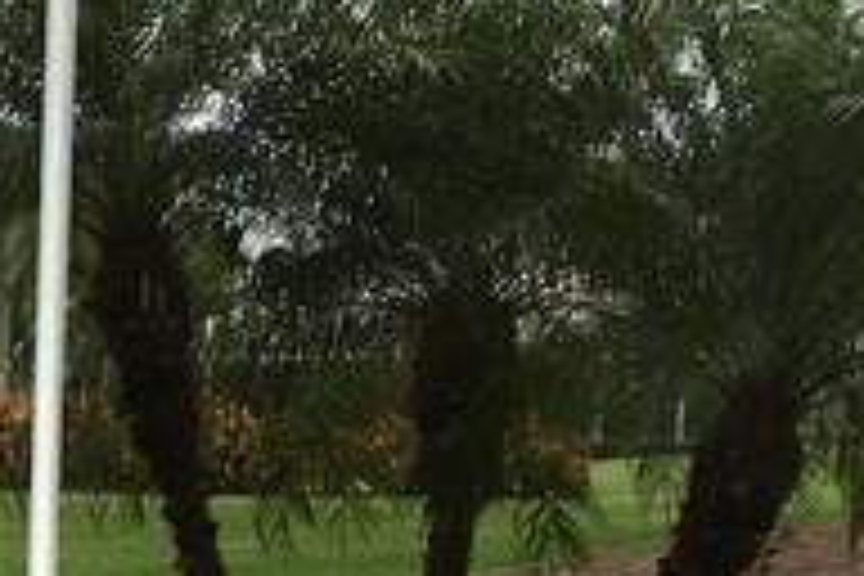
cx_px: -1116
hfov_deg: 11.0
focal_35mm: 161
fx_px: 3864
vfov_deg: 8.3
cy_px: 882
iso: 25
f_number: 2.2
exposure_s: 1/490
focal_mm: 4.15
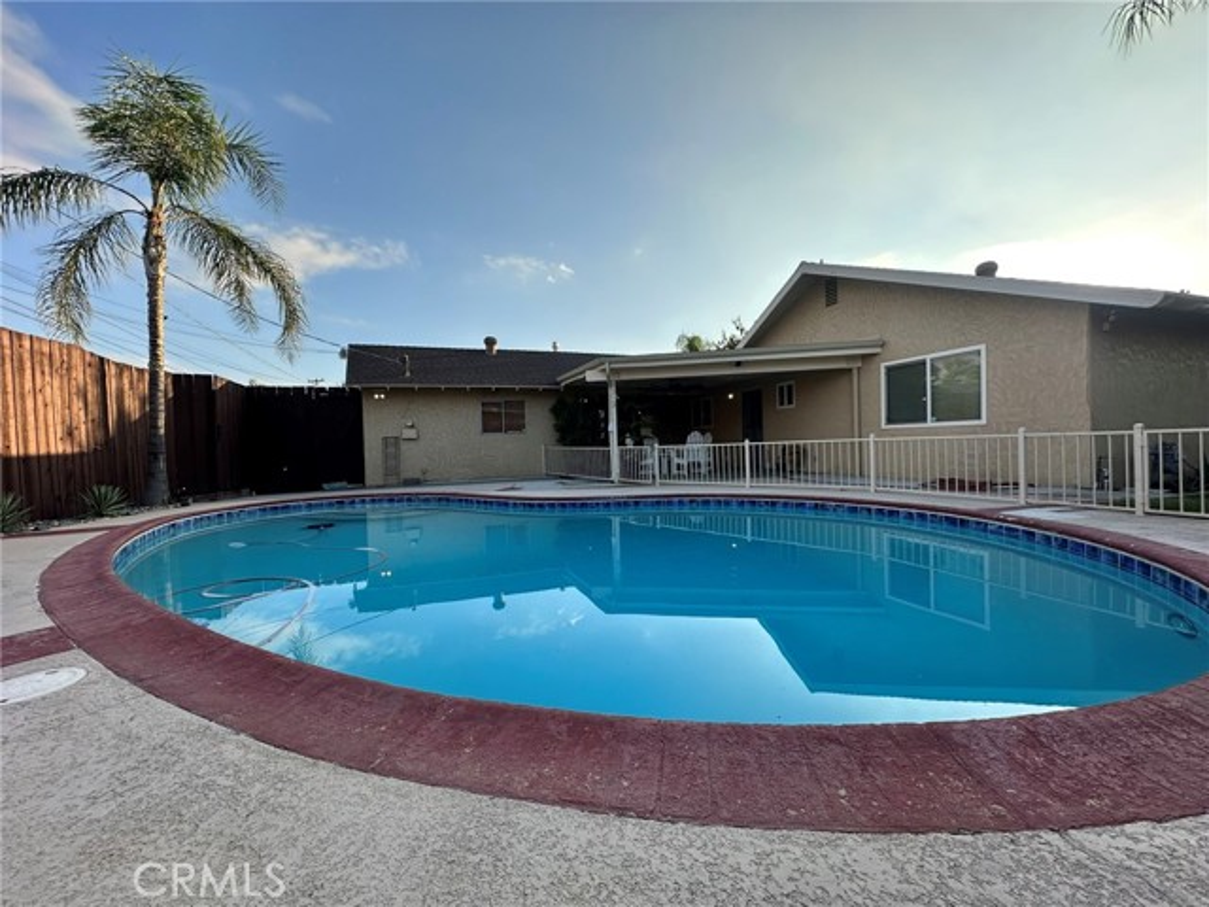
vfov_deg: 85.7
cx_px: 604
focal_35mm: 14
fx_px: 489
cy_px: 454
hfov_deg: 102.1
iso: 50
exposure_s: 1/824
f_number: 2.2
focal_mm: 2.22
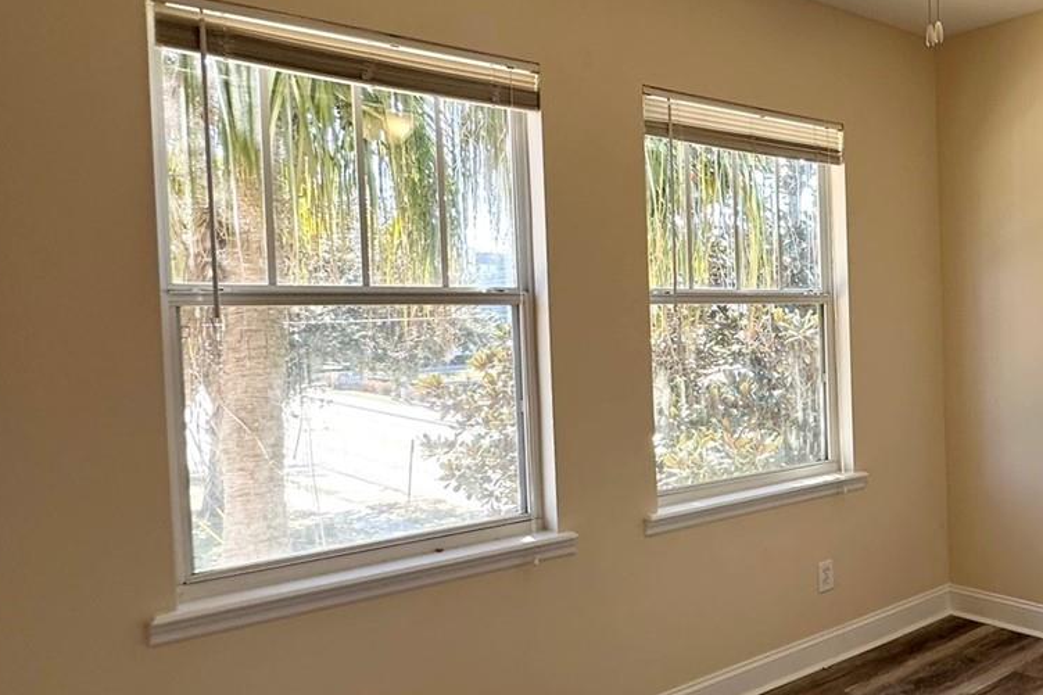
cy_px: 340
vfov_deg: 42.3
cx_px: 1022
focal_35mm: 31
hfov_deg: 50.0
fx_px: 898
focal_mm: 2.22
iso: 50
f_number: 2.2
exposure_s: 1/99
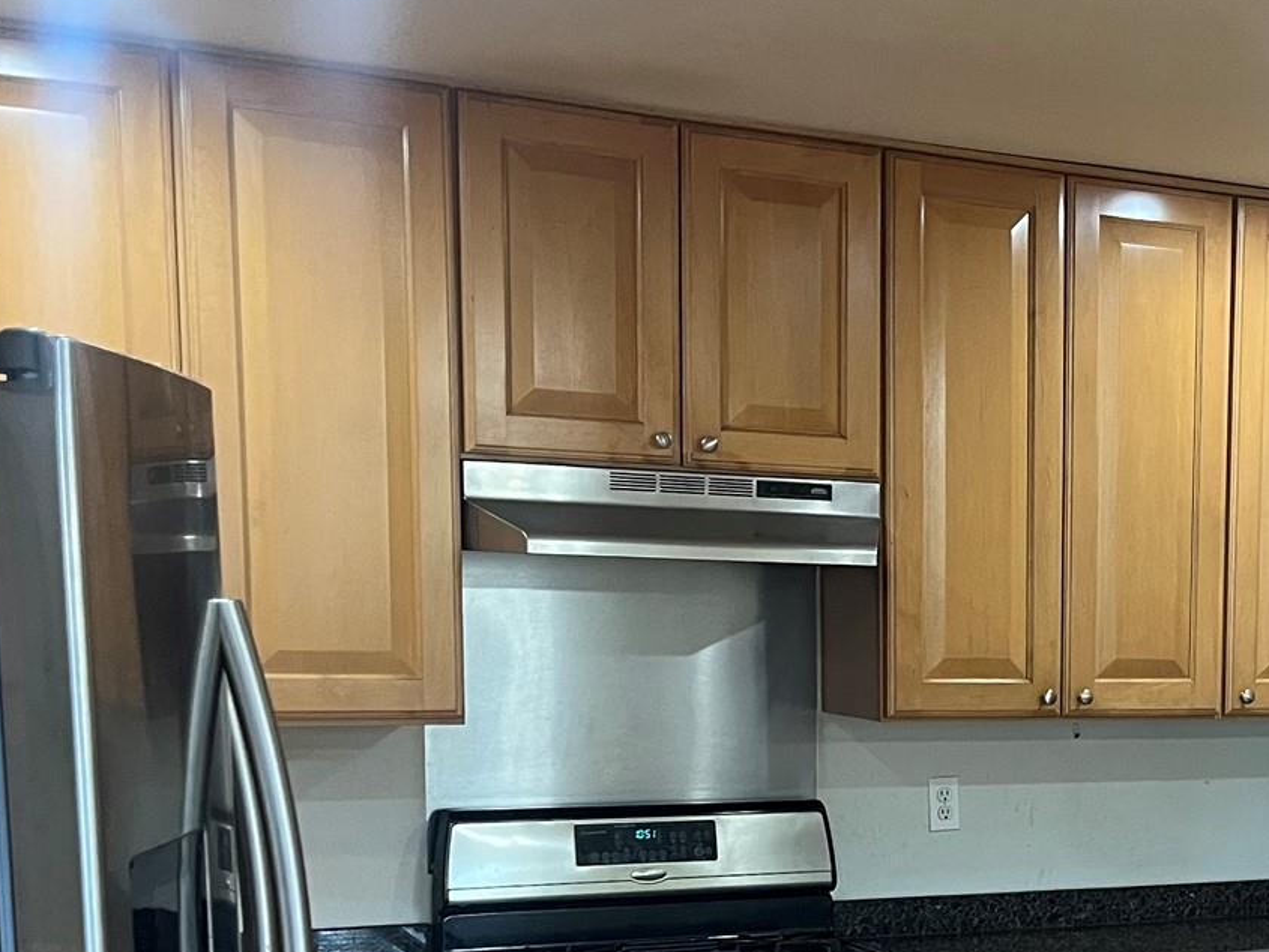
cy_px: 902
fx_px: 2310
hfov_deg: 28.7
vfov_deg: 22.6
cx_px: 1275
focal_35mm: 63
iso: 250
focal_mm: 5.1
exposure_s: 1/60
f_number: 1.6
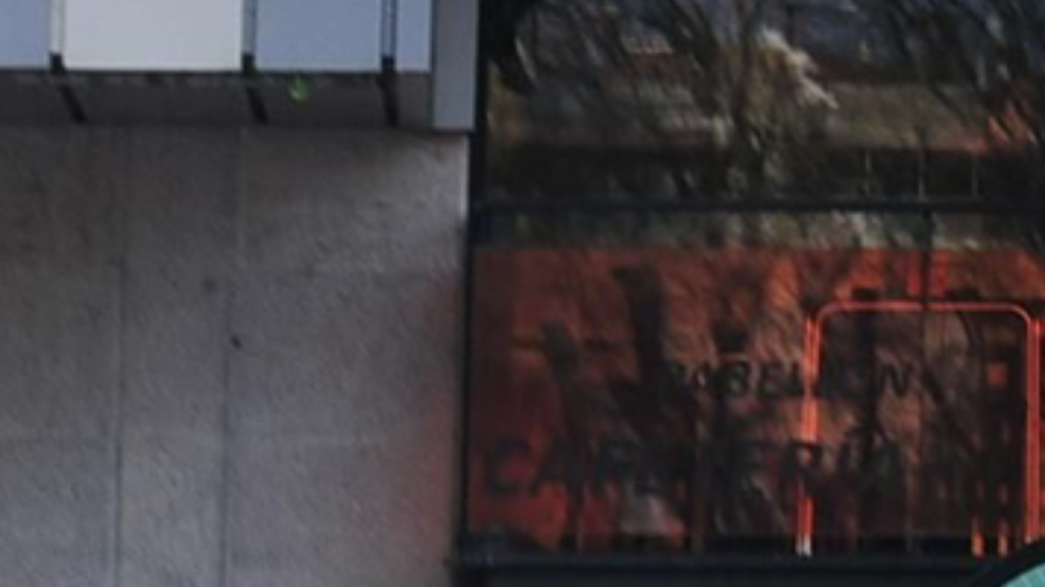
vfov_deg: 2.3
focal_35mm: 518
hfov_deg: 4.1
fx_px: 14349
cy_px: 1390
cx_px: -1183
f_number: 2.8
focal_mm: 110
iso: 500
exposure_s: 1/800
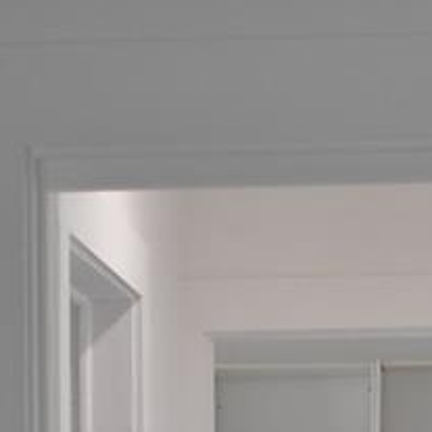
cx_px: 347
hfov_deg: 13.1
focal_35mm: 133
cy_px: 726
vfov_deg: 12.2
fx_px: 1878
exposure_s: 1/50
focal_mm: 18
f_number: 3.5
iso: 200
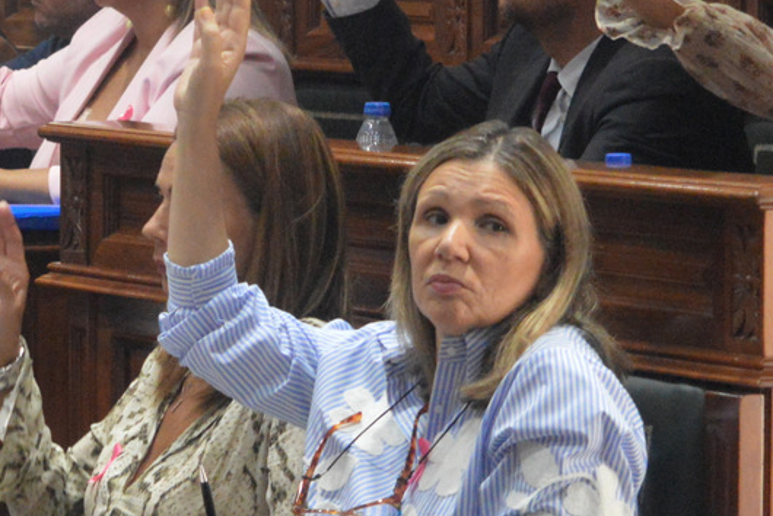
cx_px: 289
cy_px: 302
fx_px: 5650
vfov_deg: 5.2
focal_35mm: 263
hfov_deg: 7.8
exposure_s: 1/200
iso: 3200
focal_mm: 62
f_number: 6.3
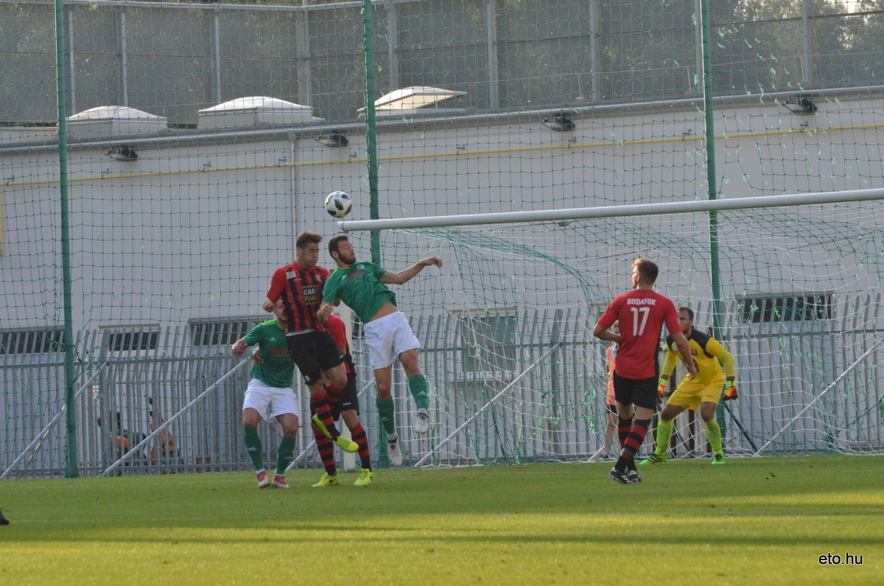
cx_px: 442
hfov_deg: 7.6
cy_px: 293
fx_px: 6617
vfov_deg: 5.1
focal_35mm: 270
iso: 2200
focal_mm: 180
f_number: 8
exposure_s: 1/4000
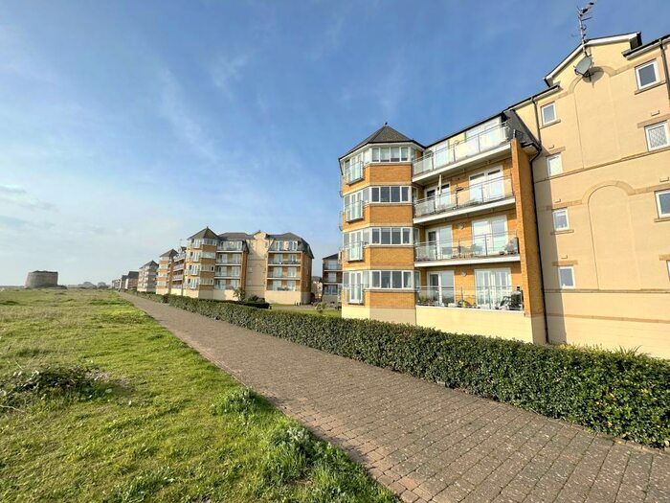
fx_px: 271
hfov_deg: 102.1
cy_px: 252
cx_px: 335
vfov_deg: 85.7
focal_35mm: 14
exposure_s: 1/3300
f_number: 2.2
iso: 50
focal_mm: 2.22
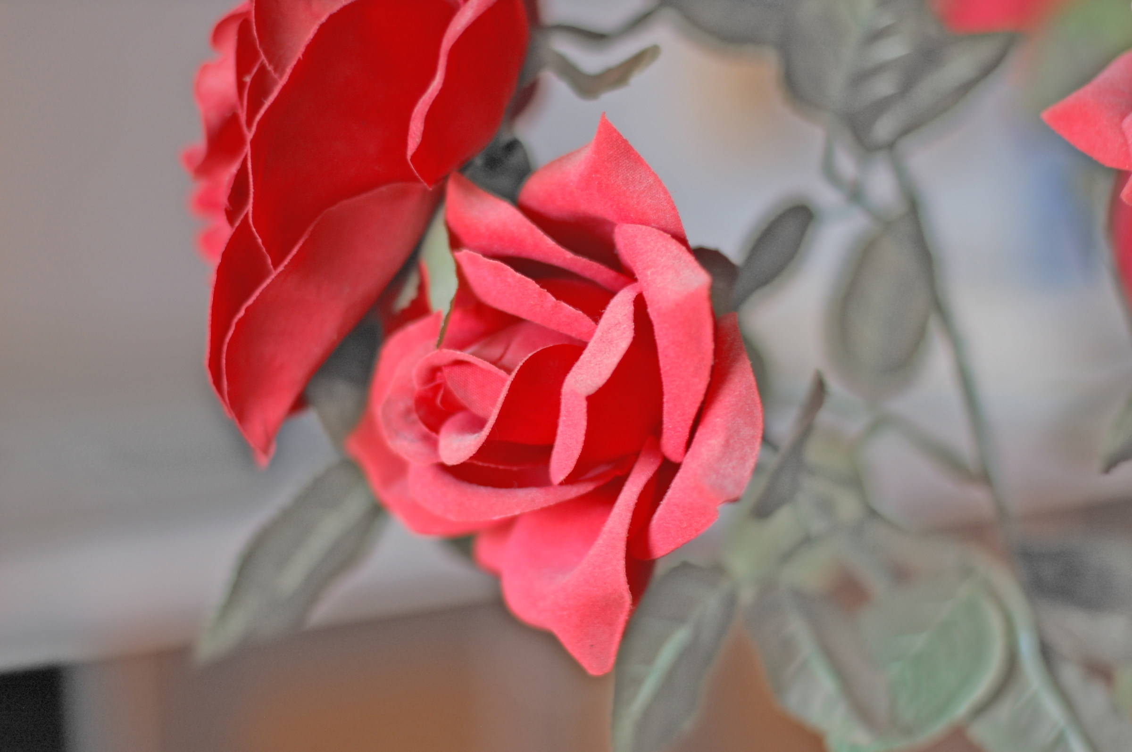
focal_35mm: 75
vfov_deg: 18.1
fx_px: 2356
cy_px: 376
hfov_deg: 27.0
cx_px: 566
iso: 200
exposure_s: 1/25
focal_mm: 50
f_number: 1.8
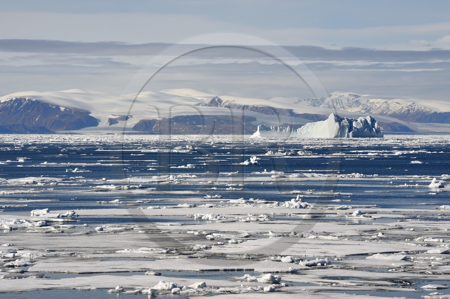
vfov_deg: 6.9
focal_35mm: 200
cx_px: 225
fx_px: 2498
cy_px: 150
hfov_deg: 10.3
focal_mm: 200
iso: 200
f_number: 14
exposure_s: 1/400
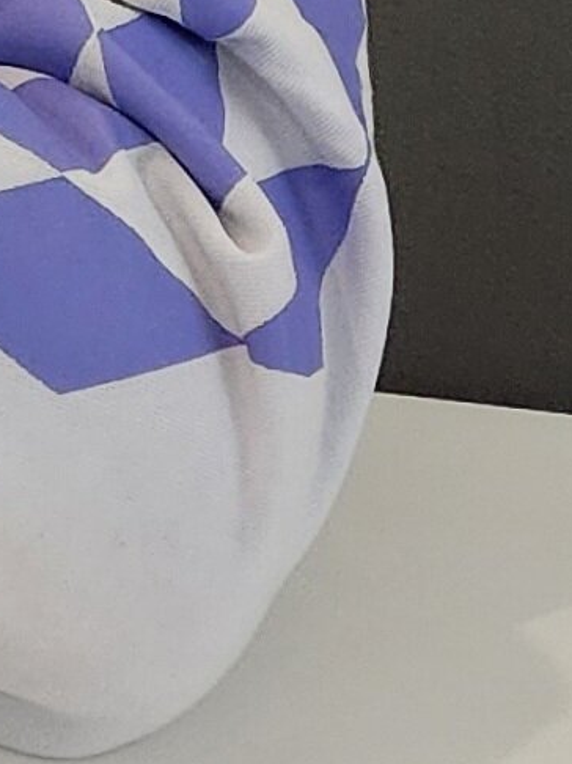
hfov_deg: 7.3
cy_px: -1240
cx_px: -1125
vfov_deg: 9.4
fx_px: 4013
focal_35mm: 182
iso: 320
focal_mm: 6.4
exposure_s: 1/120
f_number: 1.8
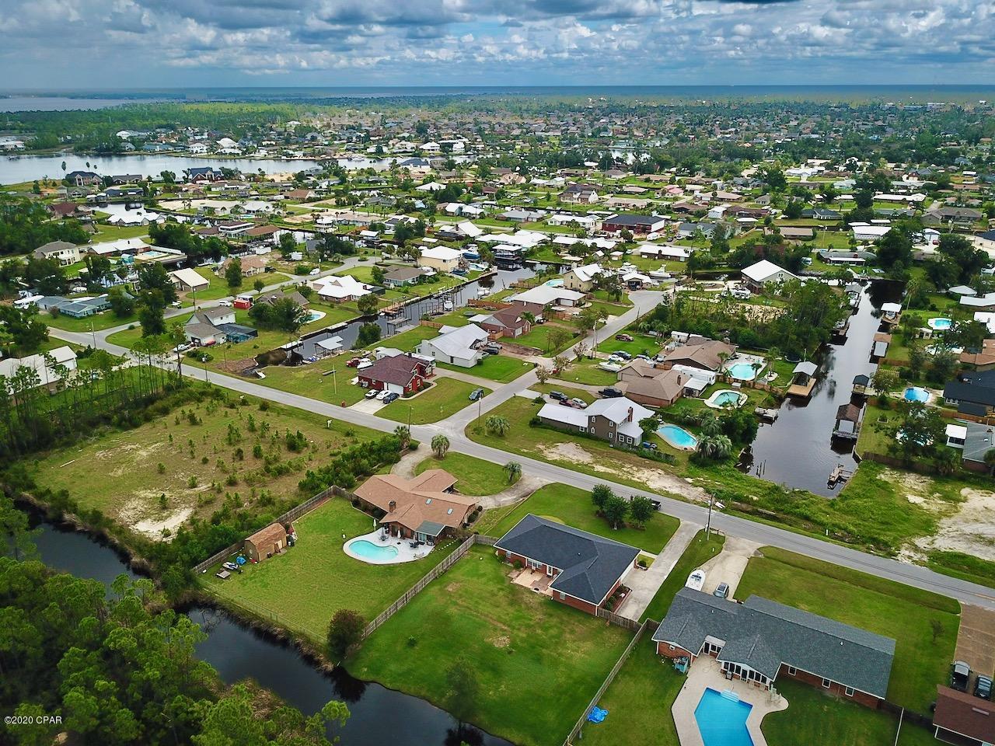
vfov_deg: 53.1
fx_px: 747
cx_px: 498
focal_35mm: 26
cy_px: 373
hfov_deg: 67.3
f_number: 2.2
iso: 100
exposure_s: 1/1161
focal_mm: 4.73
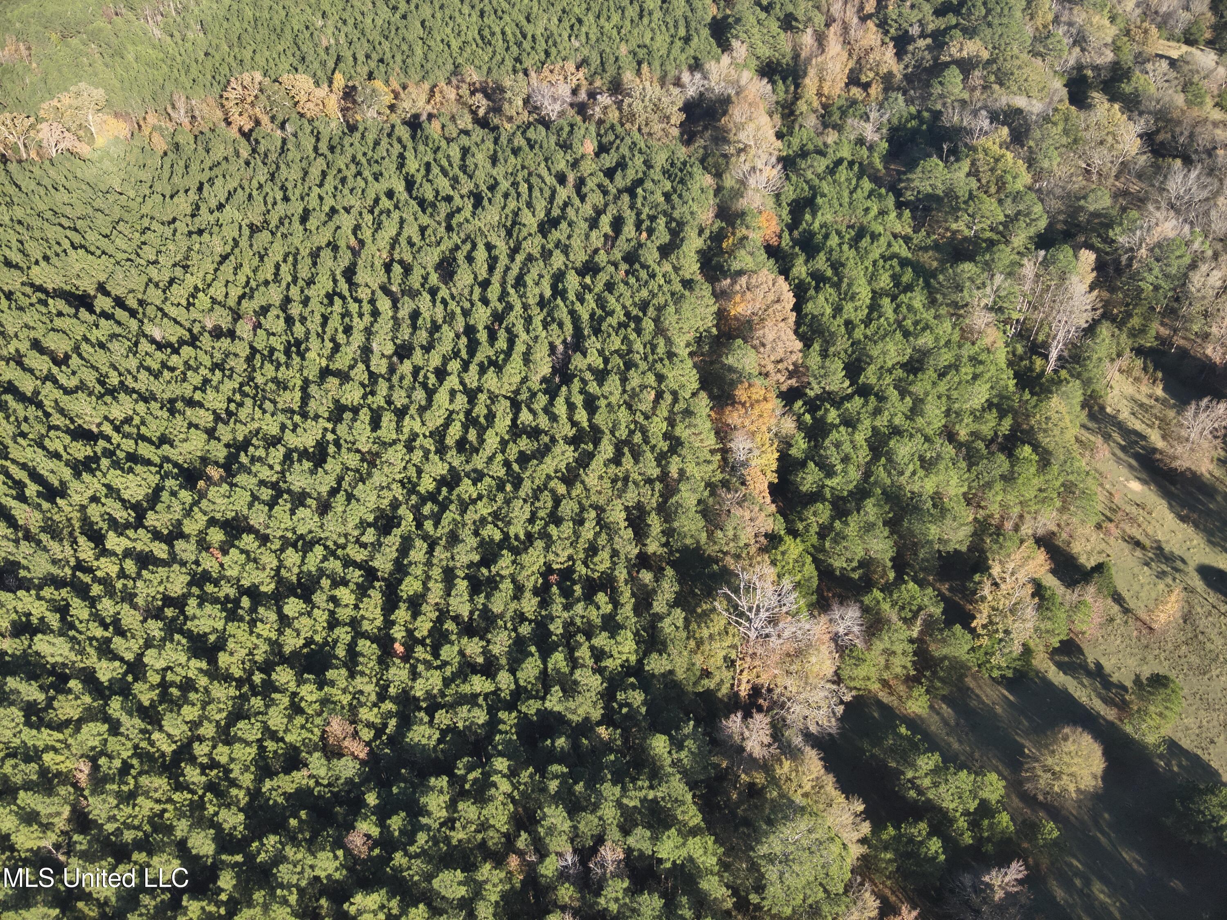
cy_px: 460
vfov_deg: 56.8
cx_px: 614
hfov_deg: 71.6
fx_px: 851
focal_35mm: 24
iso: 100
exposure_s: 1/350
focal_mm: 4.4
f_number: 2.8
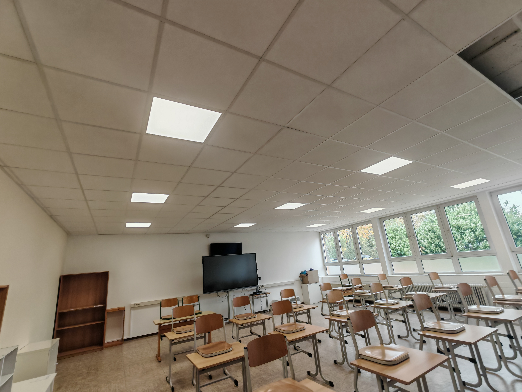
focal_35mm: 16
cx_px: 261
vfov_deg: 78.1
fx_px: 241
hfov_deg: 94.5
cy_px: 196
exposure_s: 1/100
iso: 64
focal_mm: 1.96
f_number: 2.2
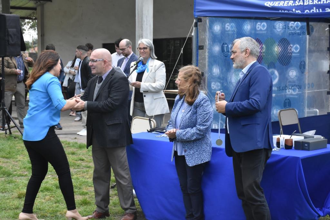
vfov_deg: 17.5
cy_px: 110
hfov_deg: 26.0
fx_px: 715
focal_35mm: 78
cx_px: 165
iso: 1600
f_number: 11
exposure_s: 1/500
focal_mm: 52
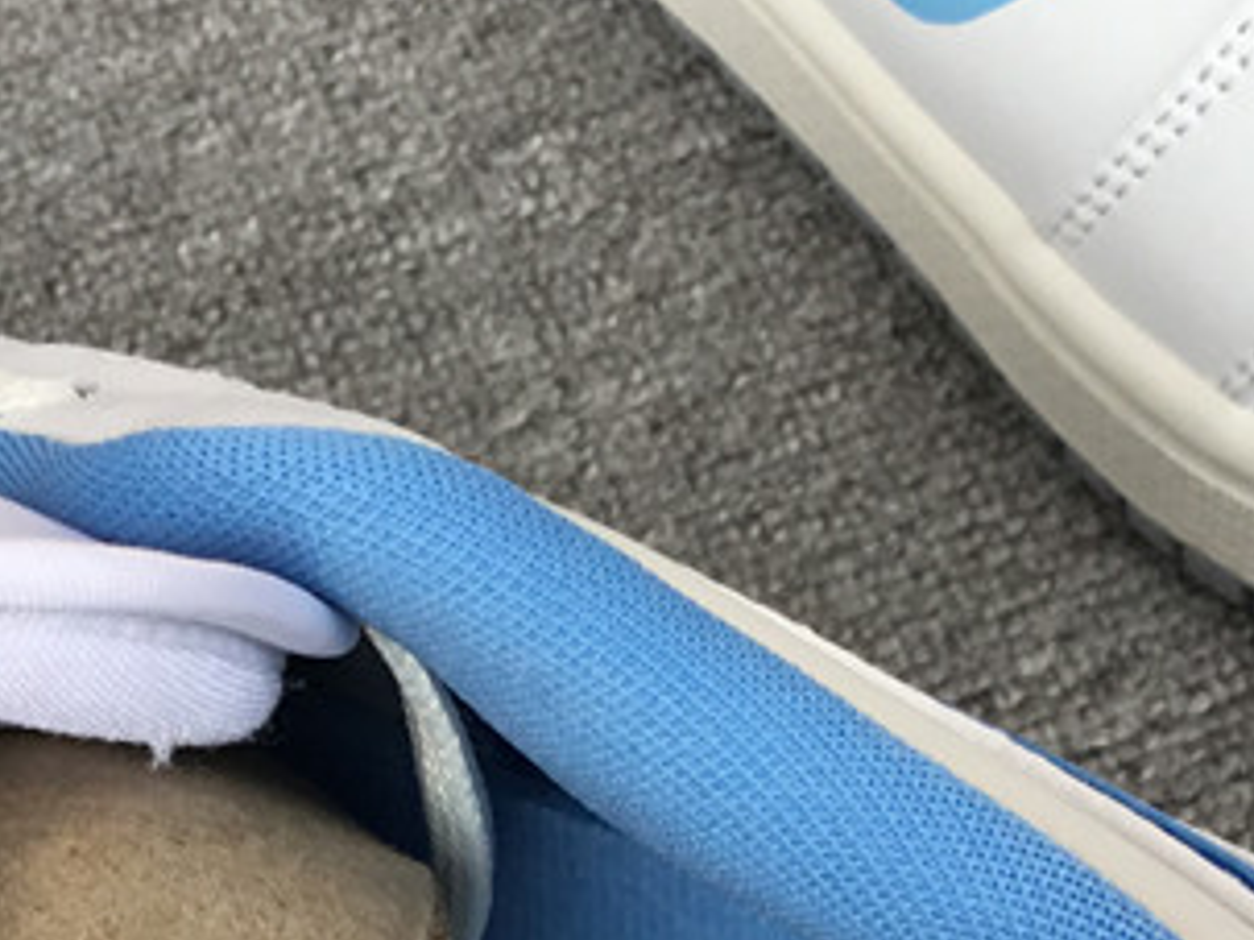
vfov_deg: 15.2
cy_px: 1249
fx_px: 3331
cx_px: 501
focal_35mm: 92
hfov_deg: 21.3
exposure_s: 1/100
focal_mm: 3.3
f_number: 2.4
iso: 40
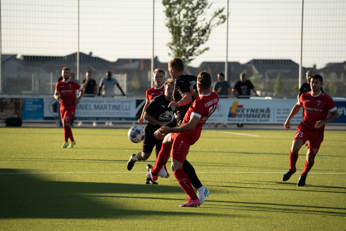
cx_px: 173
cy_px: 116
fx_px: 3017
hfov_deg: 6.6
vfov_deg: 4.4
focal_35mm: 314
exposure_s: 1/1000
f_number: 9
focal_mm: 313.9
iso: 640
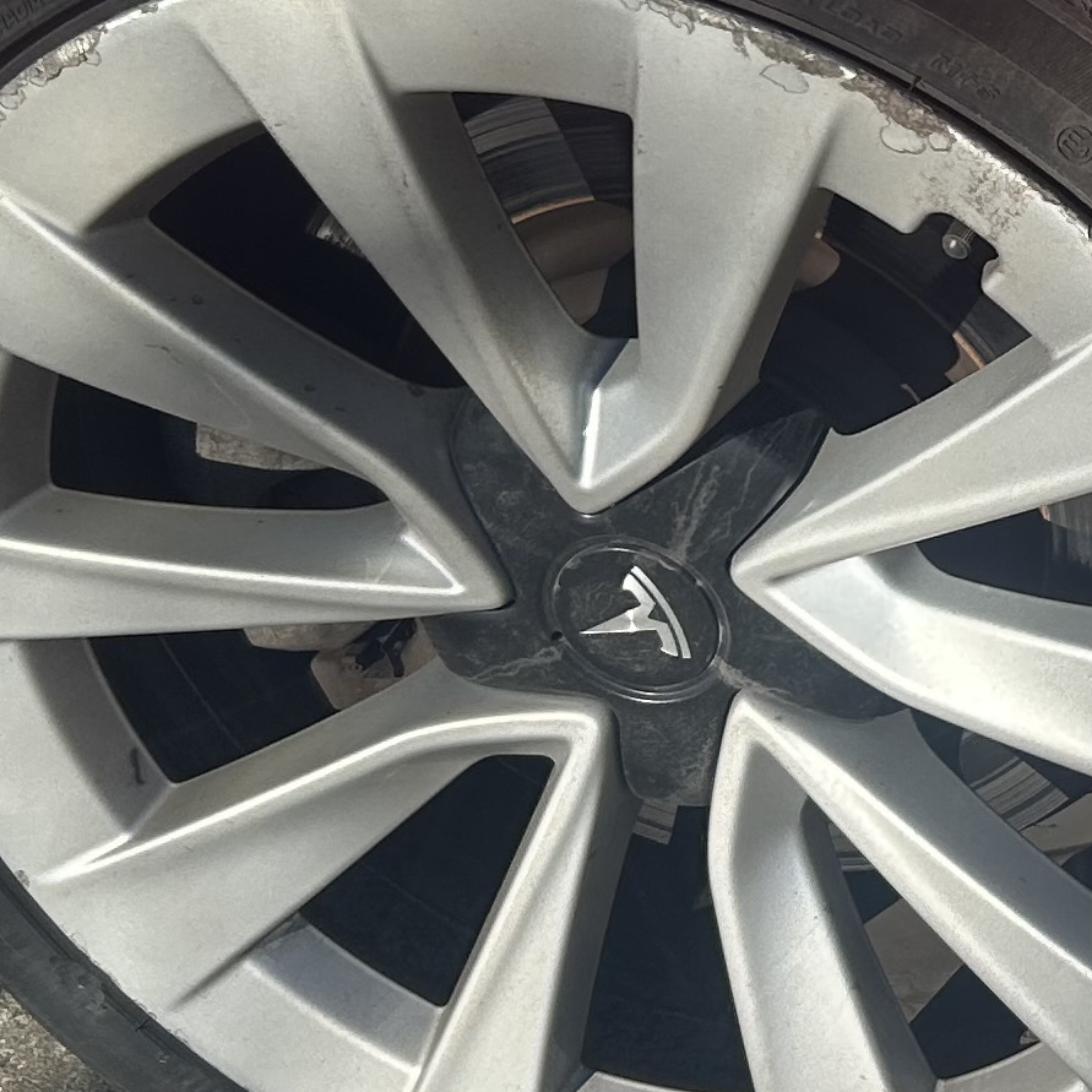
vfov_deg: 16.4
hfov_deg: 16.0
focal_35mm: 104
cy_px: 40
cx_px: 1343
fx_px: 3712
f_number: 1.5
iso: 50
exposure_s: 1/1972
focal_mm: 5.7
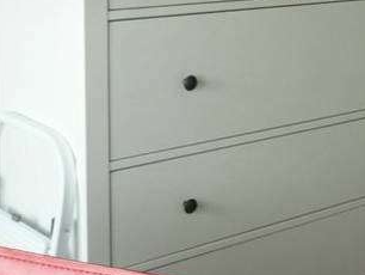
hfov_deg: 23.3
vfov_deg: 18.0
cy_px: 2
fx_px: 844
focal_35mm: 80
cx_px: 372
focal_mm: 5.5
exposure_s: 1/30
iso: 250
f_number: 2.8
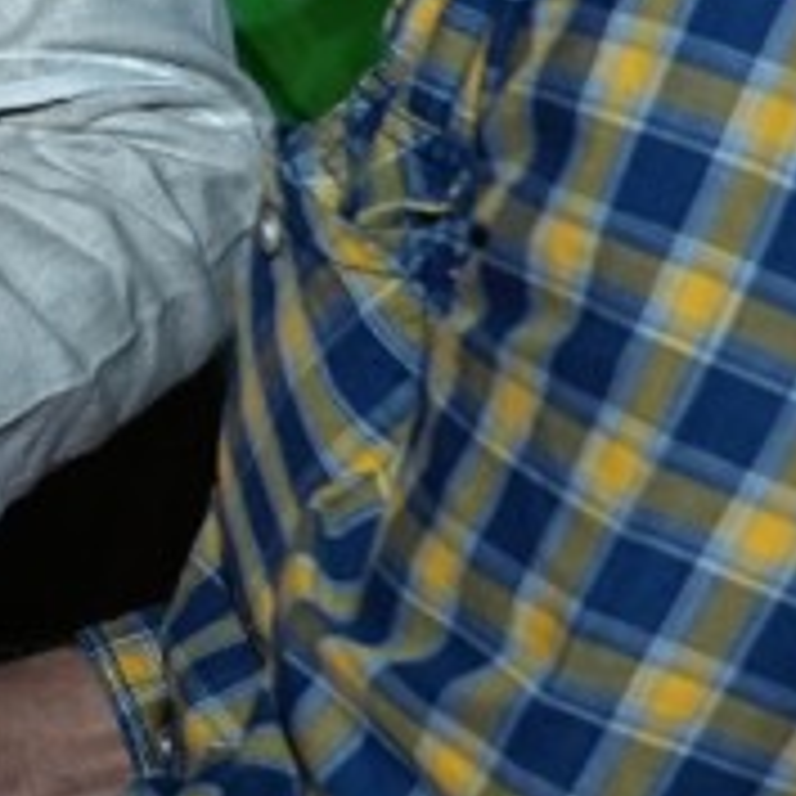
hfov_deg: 7.0
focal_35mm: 229
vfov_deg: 7.6
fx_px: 5958
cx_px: -1342
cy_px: -124
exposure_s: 1/125
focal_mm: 34
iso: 800
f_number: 4
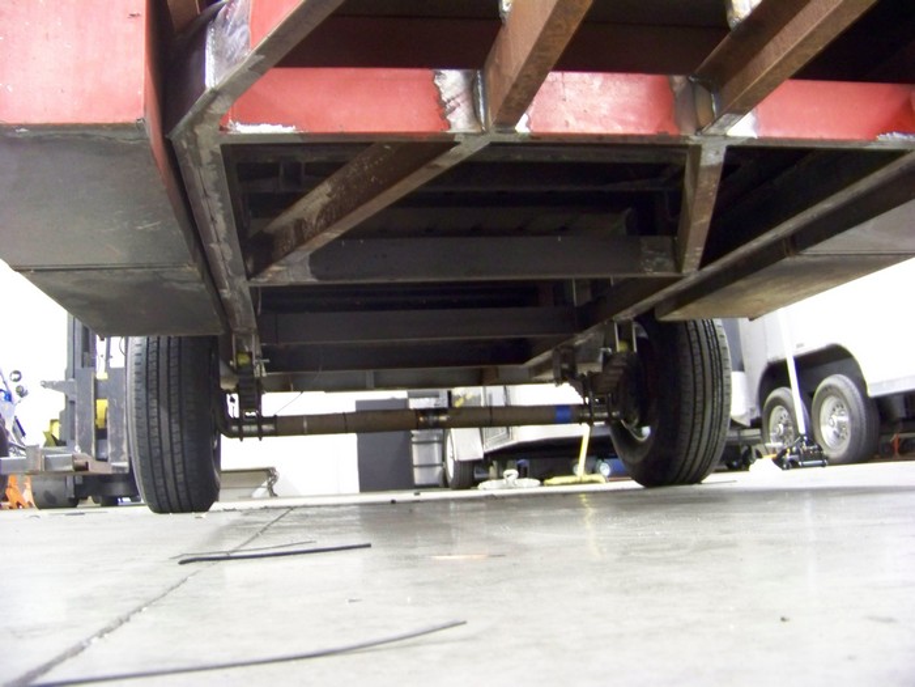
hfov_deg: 51.4
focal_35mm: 36
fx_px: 952
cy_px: 344
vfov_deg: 39.7
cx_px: 458
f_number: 2.8
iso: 400
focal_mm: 5.85
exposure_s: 1/3.2
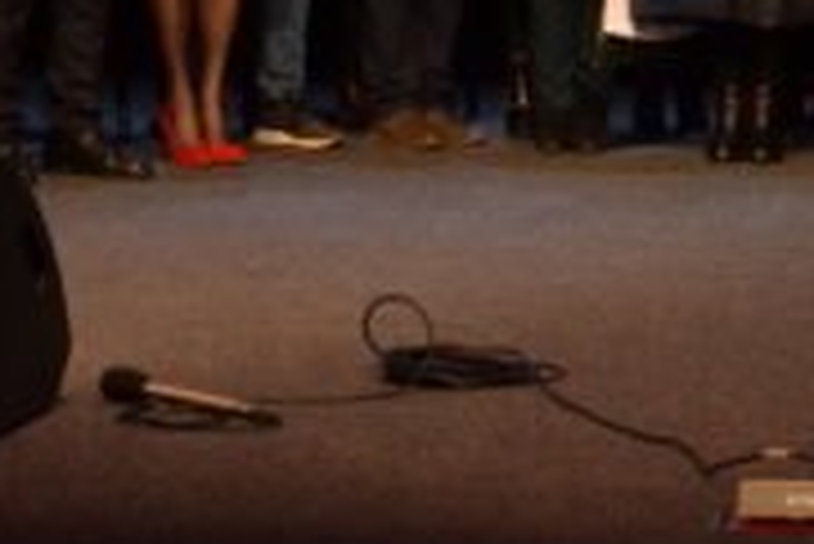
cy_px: -425
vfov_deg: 9.3
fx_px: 3191
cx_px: 857
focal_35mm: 141
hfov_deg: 14.3
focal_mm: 26
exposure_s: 1/50
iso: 1600
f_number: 9
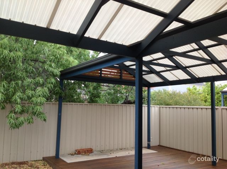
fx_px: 229
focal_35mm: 35
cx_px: 114
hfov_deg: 52.7
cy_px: 84
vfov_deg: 40.6
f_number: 2.4
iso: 50
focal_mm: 4.28
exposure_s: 1/444
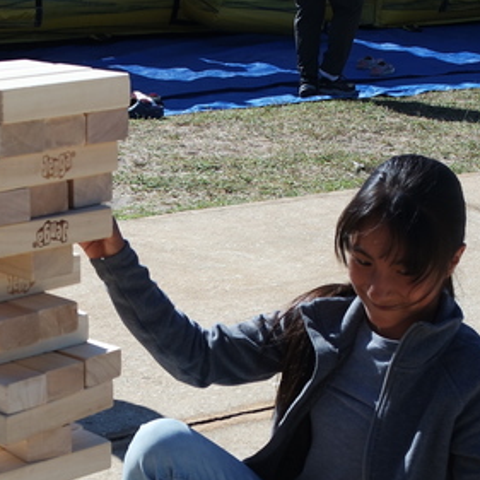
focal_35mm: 93
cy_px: 424
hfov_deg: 18.6
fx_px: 1459
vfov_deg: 18.4
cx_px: 143
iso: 100
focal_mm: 20
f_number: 6.3
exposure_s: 1/320
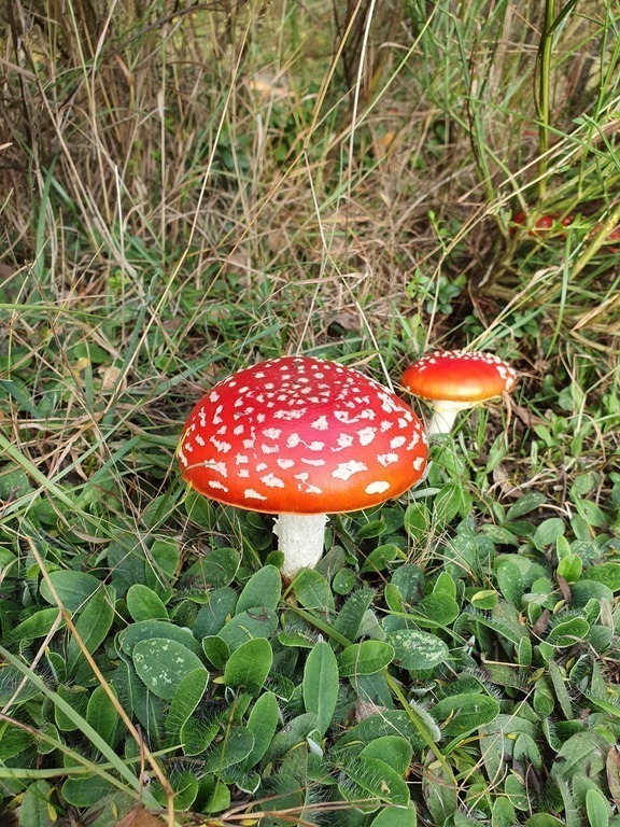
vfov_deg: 67.3
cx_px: 310
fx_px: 621
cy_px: 414
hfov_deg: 53.1
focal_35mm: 26
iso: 50
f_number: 2.4
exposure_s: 1/100
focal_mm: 4.32
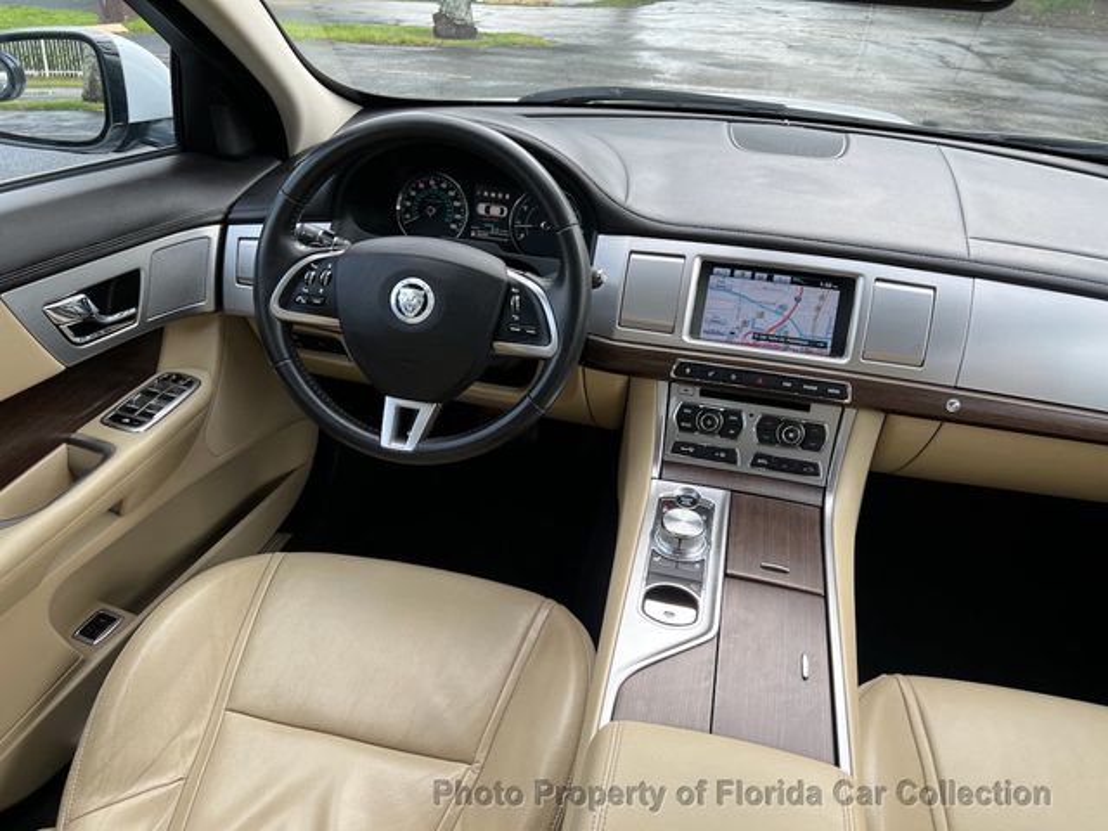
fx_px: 832
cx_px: 554
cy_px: 416
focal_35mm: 26
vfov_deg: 53.1
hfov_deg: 67.3
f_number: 1.5
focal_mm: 5.7
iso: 50
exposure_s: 1/383
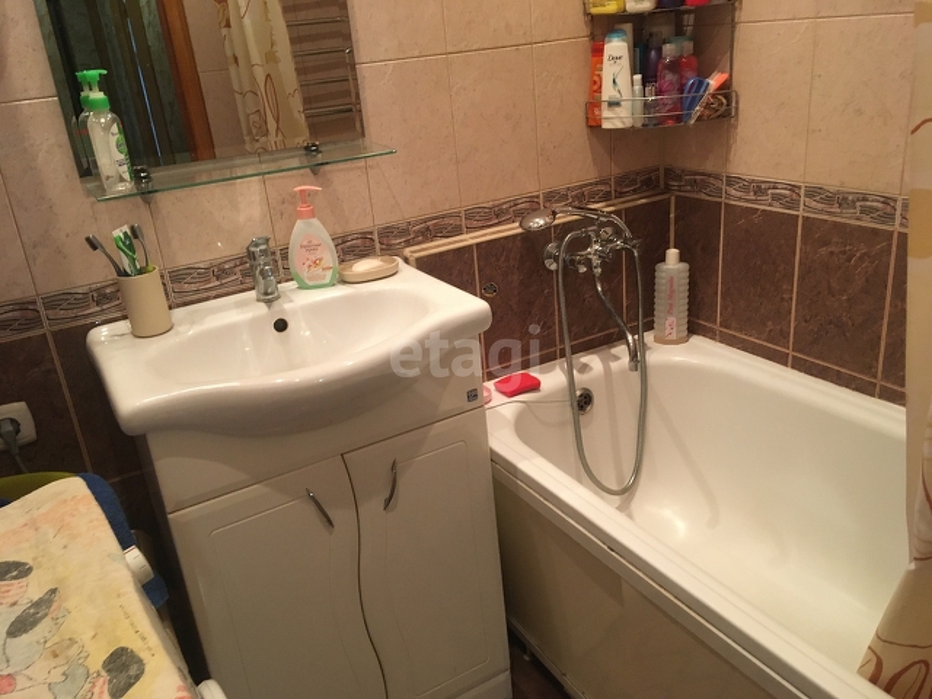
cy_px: 350
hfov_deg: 61.7
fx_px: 781
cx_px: 466
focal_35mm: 29
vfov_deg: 48.2
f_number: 2.2
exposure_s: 1/33
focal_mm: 4.15
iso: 200
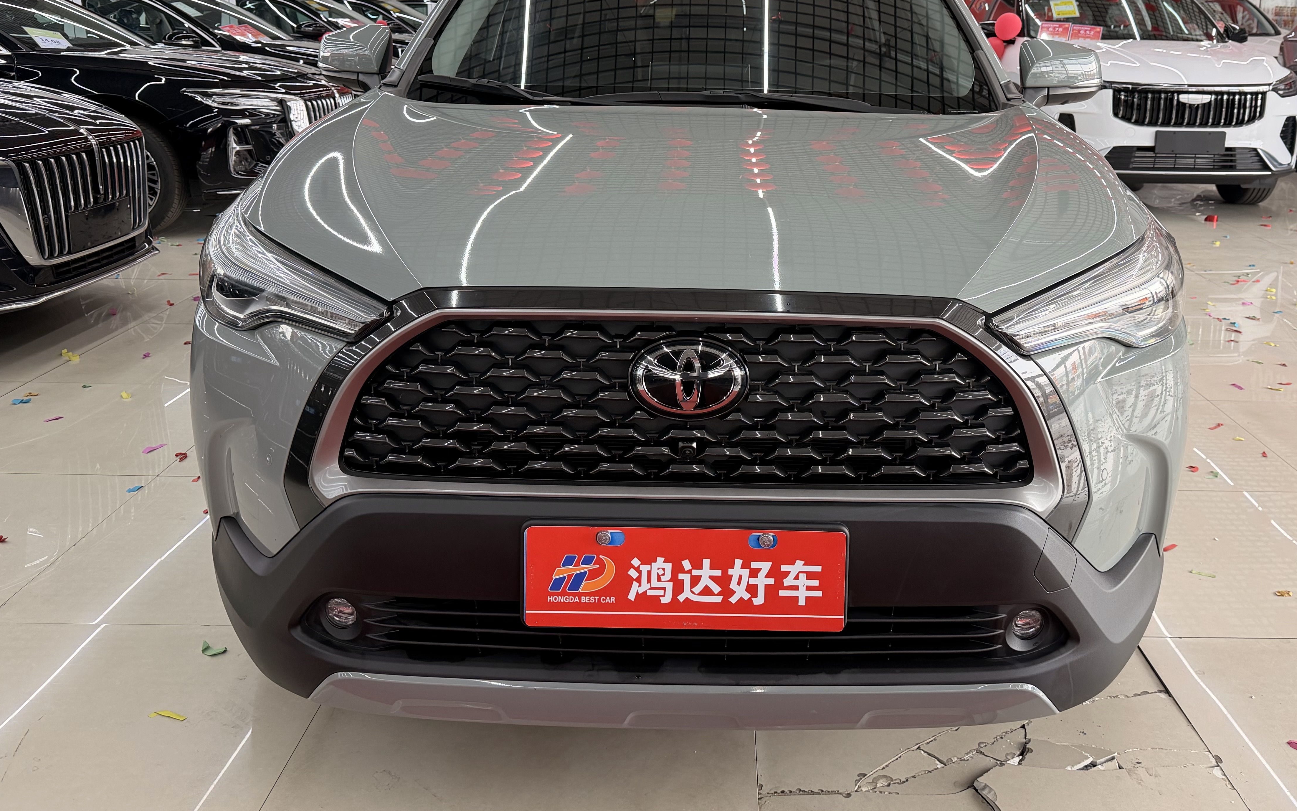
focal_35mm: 33
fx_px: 1166
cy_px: 269
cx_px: 722
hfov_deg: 58.0
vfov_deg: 37.9
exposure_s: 1/100
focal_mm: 6.76
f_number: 1.78
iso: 160
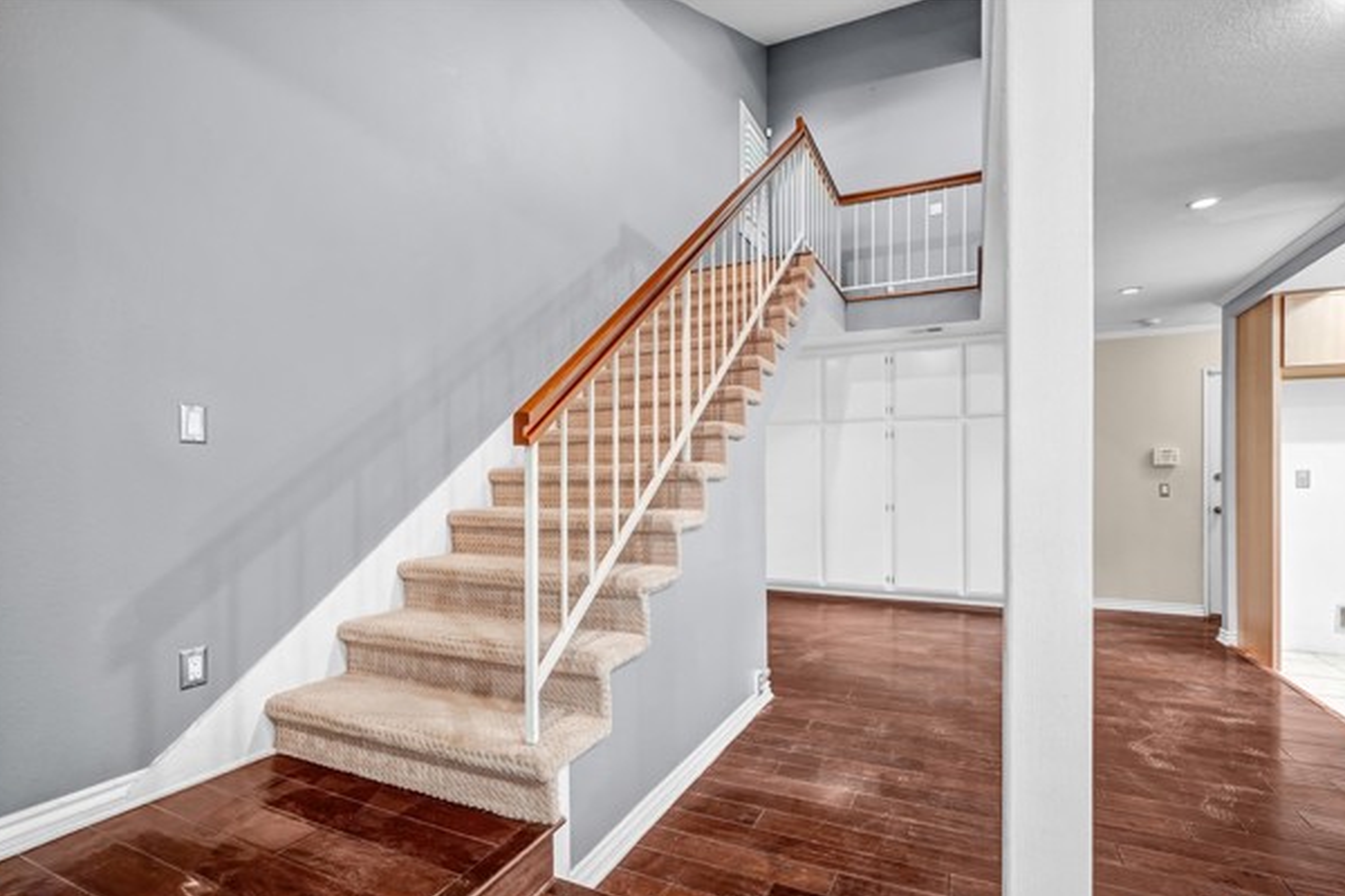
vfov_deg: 73.7
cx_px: 684
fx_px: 598
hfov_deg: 96.7
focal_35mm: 16
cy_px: 474
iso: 400
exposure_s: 1/2
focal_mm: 10
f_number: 9
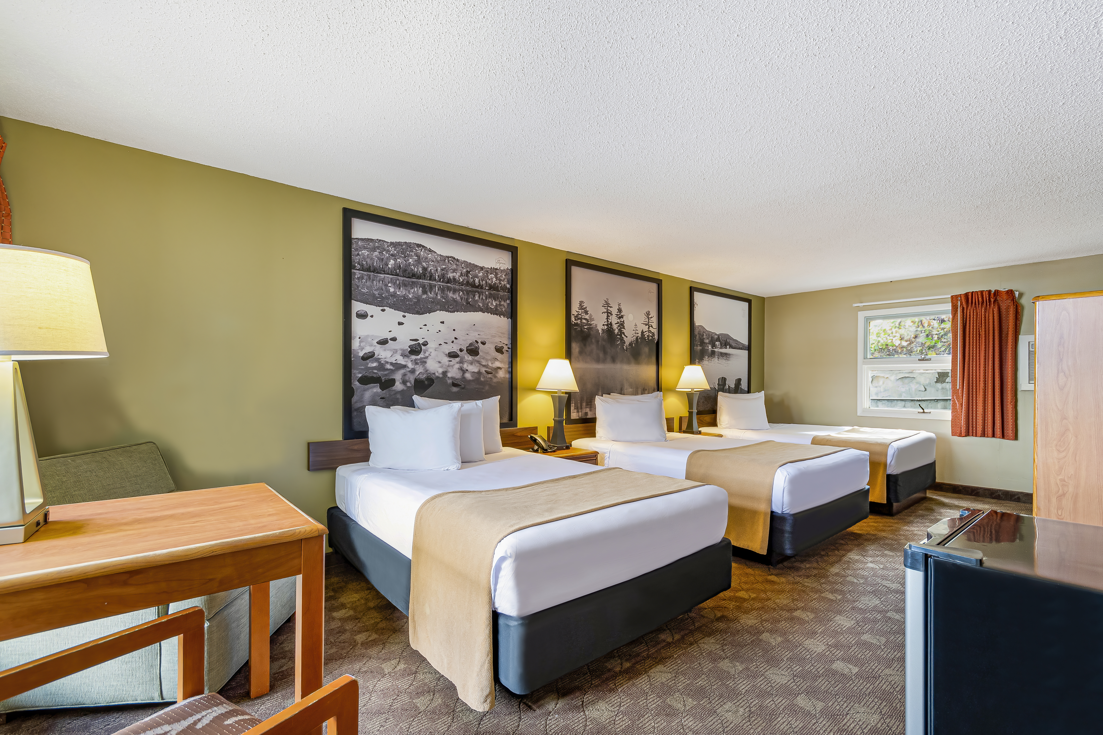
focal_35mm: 15
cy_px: 368
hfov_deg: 100.4
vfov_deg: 77.3
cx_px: 552
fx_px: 460
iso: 400
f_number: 9
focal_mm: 10
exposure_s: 1/3
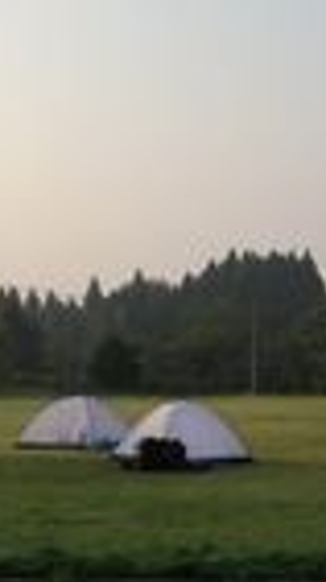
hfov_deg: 11.6
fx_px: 1572
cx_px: 384
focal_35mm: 102
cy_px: 289
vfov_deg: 21.0
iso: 50
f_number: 2.4
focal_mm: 4.13
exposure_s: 1/1261
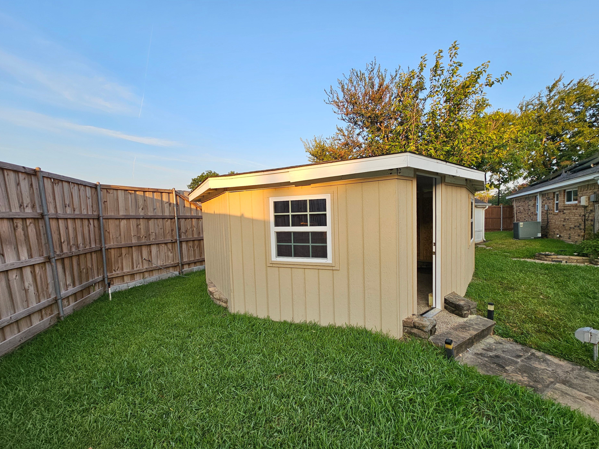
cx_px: 313
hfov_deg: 102.0
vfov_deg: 85.6
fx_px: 242
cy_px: 234
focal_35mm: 14
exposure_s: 1/434
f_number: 2.2
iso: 50
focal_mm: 2.2
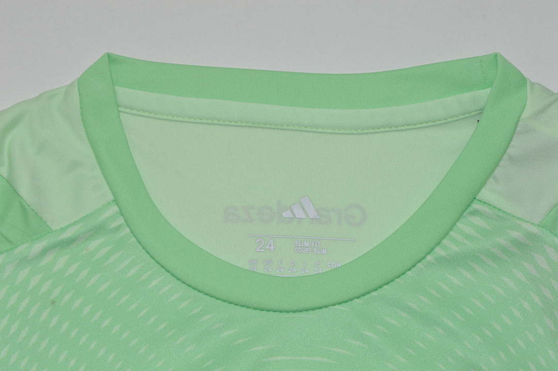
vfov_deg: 9.9
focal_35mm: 138
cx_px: 279
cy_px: 186
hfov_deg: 14.9
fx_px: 2137
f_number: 18
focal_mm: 92
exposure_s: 1/200
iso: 400
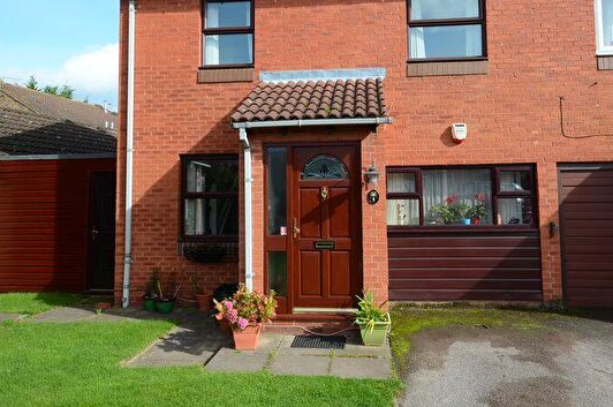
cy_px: 153
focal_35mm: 26
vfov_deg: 49.5
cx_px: 334
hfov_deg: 70.0
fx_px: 436
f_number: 8
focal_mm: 13
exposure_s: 1/250
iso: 250
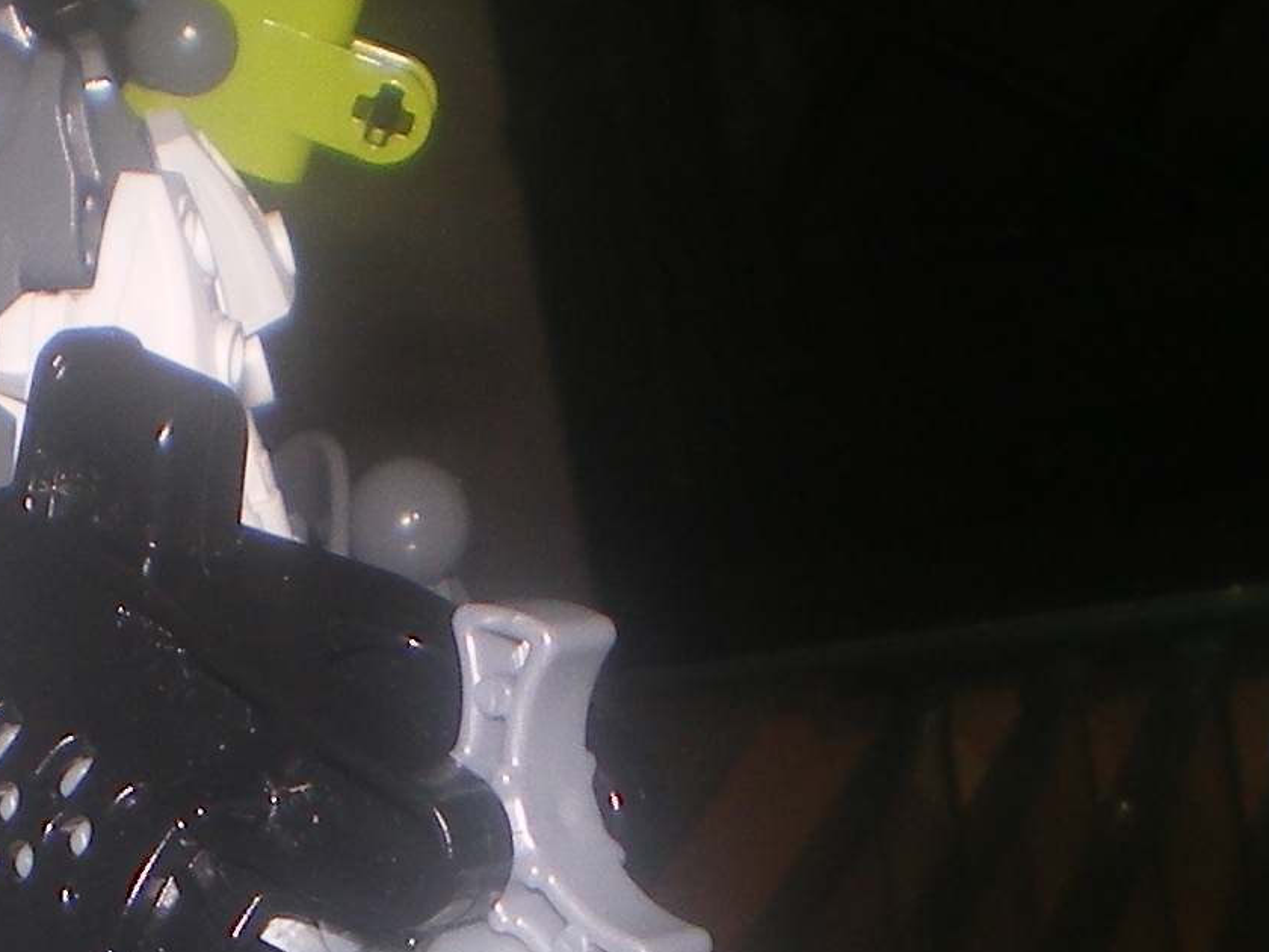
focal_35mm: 139
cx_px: 222
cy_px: 1349
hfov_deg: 14.1
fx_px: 5096
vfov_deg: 10.4
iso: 64
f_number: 4.6
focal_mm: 6.3
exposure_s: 1/30
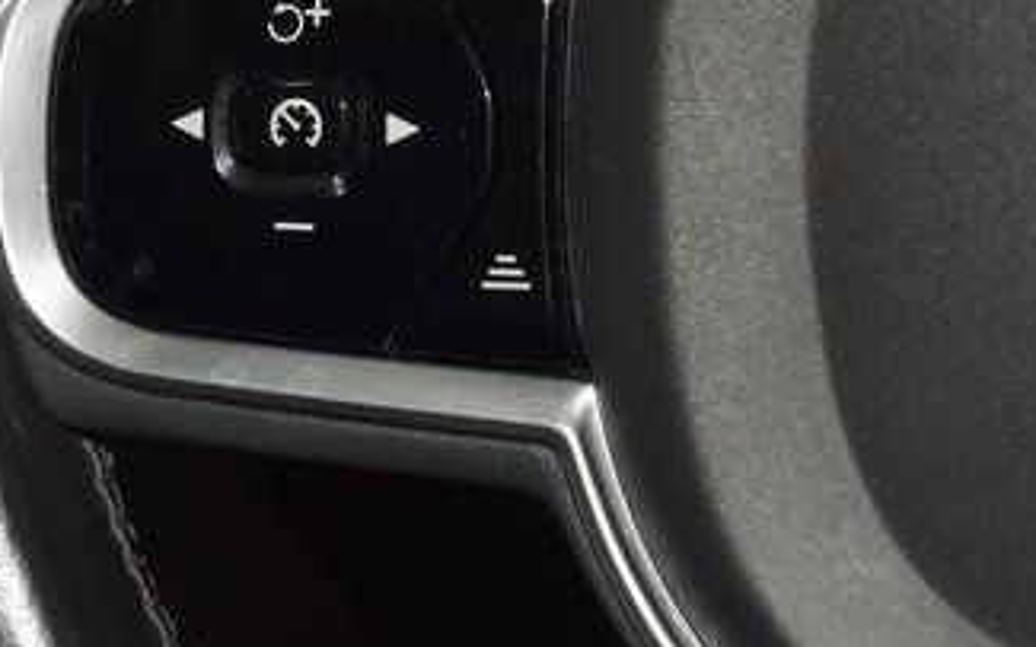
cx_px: 287
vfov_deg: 6.2
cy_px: 113
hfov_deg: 9.9
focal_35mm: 211
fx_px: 5956
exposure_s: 1/125
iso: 100
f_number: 8
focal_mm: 70
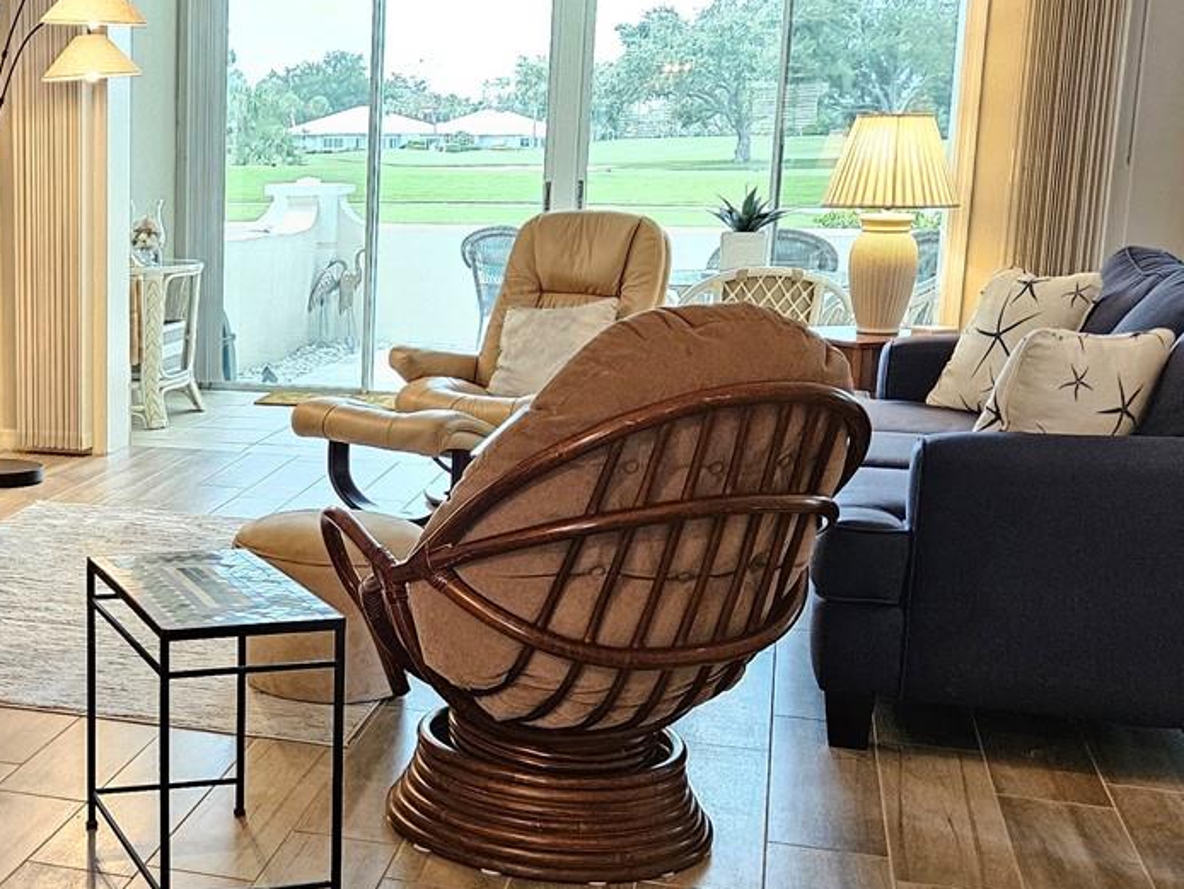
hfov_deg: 33.7
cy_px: 473
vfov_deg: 27.5
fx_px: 1813
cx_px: 65
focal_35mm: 53
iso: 640
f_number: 1.8
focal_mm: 5.4
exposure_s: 1/120
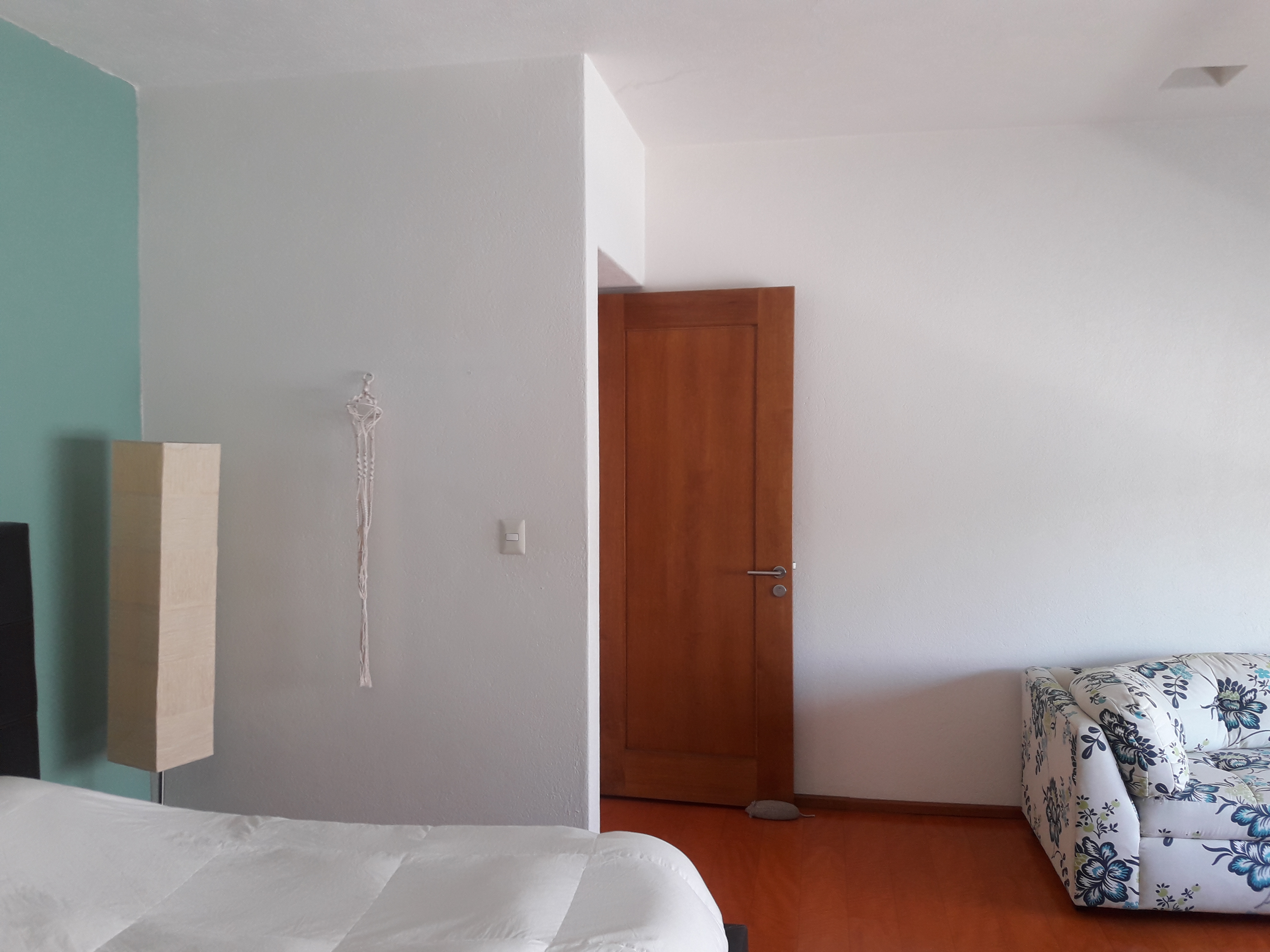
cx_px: 635
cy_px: 476
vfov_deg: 49.7
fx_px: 1027
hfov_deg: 63.4
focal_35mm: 28
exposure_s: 1/40
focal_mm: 3.7
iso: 50
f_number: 1.9
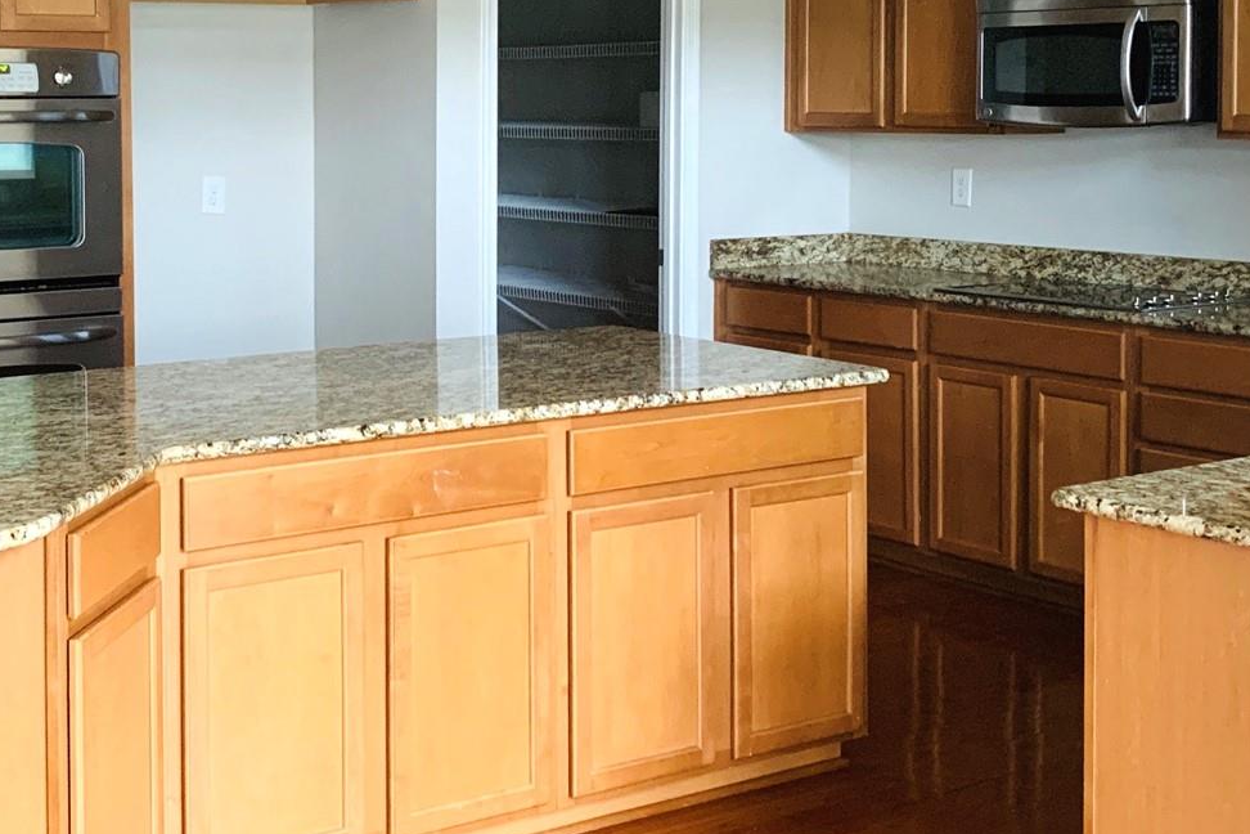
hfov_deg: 34.8
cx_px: 441
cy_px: 223
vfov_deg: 23.6
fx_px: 1979
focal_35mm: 57
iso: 400
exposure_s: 1/58
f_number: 1.8
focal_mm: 4.25
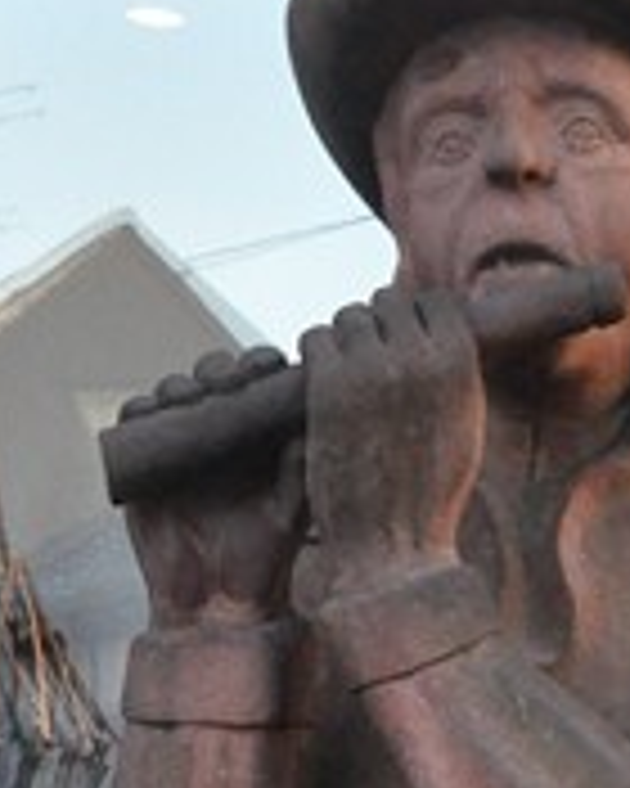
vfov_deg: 8.1
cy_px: 1238
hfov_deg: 6.6
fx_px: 5454
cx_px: 266
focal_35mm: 234
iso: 3200
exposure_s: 1/125
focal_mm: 38
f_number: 11
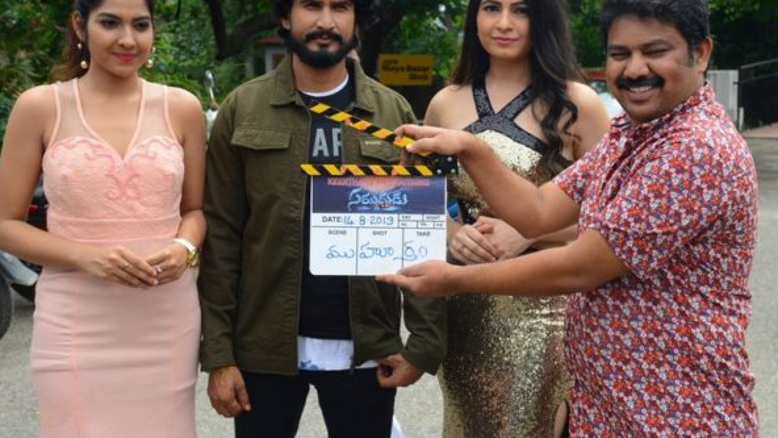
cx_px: 390
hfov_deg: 30.6
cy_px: 191
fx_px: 1423
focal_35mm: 69
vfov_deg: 17.5
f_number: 9
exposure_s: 1/125
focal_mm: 65
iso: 250
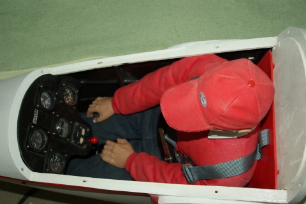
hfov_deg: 46.4
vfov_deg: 31.9
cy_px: 102
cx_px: 153
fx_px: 357
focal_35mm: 42
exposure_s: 1/45
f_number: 4
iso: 100
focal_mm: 28
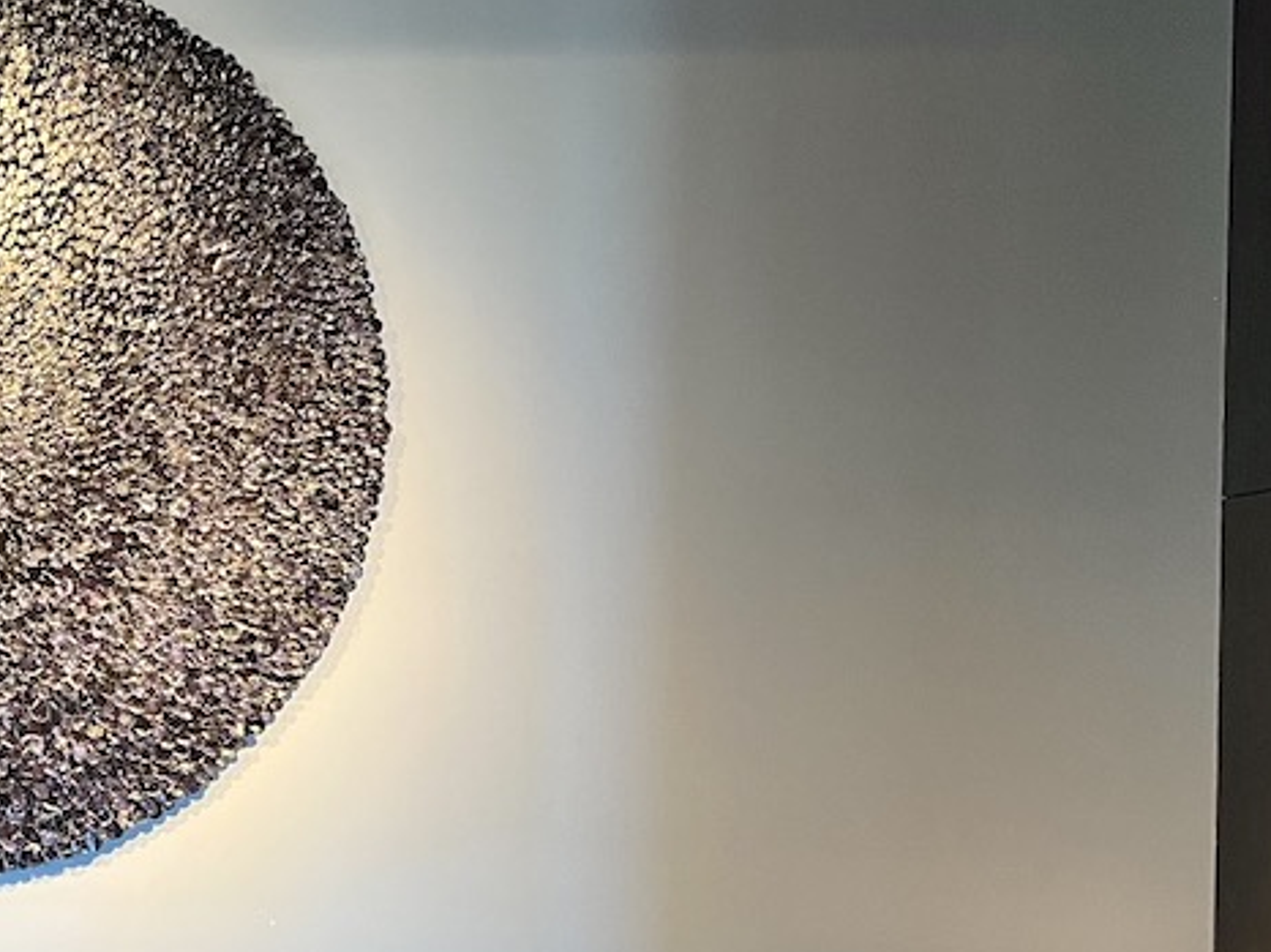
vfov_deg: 21.7
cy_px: 715
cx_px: -117
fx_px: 2459
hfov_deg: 26.7
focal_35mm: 67
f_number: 1.5
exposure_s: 1/60
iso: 160
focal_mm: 5.7
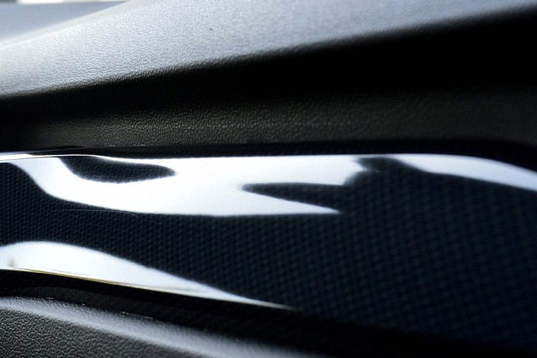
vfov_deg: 19.2
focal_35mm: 71
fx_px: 1057
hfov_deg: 28.5
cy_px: 205
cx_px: 220
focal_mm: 27
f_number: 8
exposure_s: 1/60
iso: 720
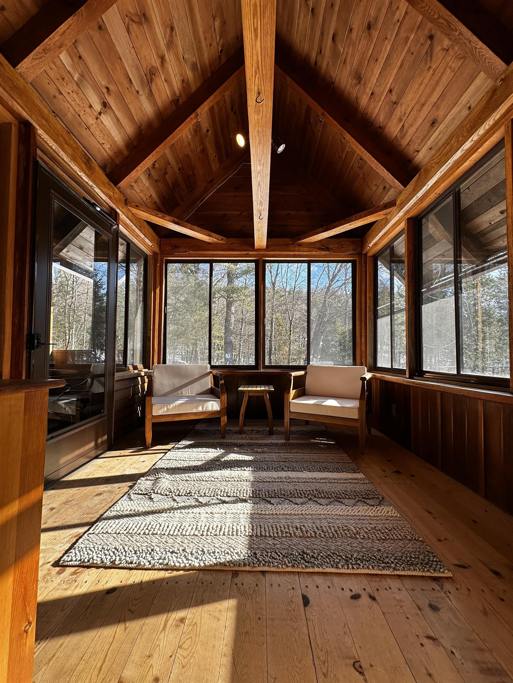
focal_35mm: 14
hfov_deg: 85.7
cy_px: 342
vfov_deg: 102.1
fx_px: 277
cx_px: 256
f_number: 2.2
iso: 40
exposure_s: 1/272
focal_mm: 2.22
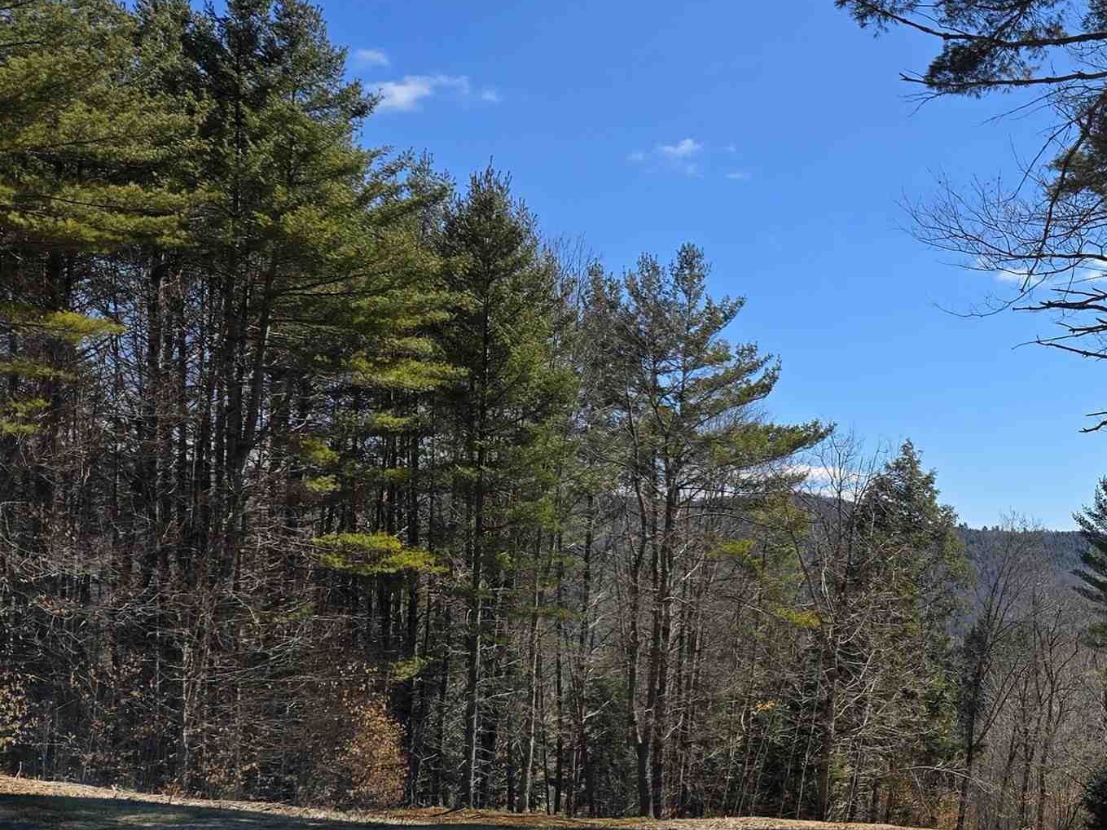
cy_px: 609
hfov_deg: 32.9
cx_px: 1173
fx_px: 1663
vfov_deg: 27.7
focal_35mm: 52
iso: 25
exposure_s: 1/1879
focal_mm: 5.4
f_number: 1.8
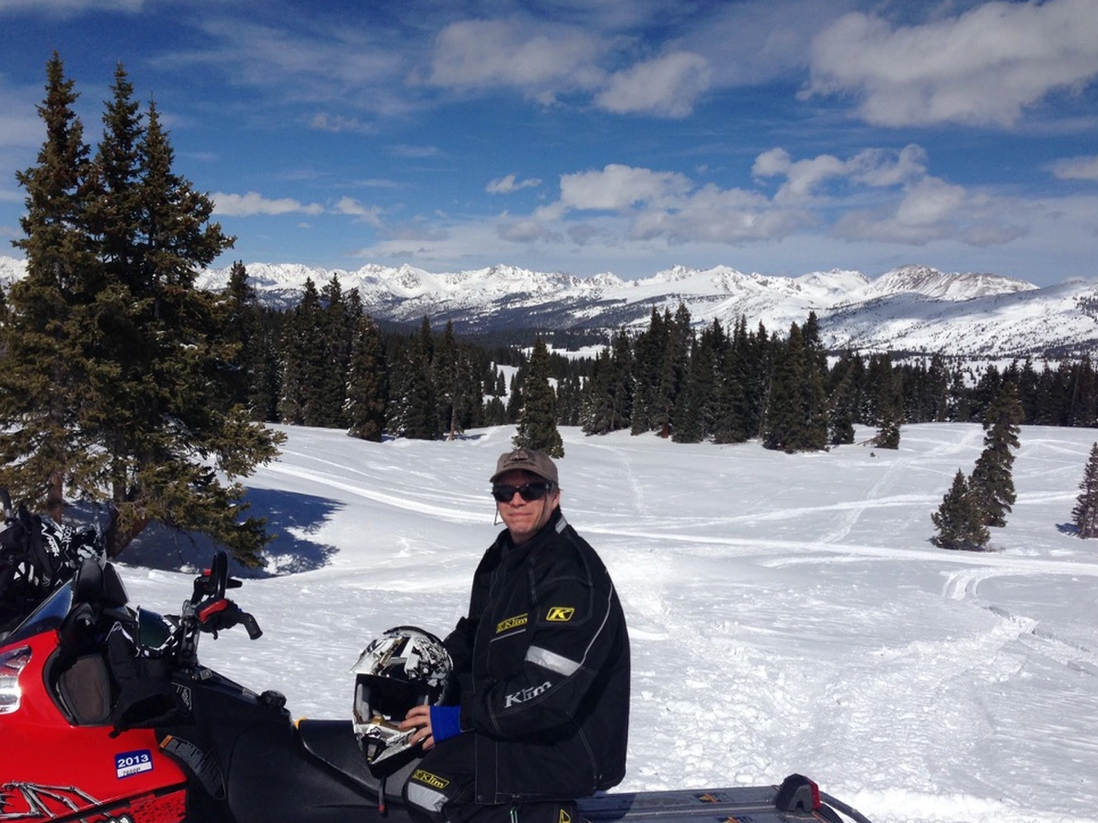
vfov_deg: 40.7
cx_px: 543
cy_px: 424
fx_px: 1110
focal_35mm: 35
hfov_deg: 52.6
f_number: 2.4
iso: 50
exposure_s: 1/6024
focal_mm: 4.13
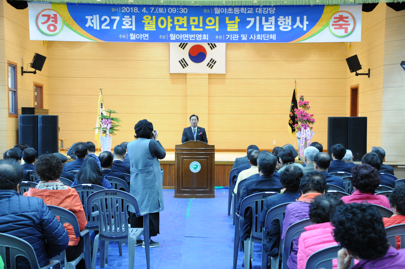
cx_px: 202
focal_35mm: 48
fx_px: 539
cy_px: 134
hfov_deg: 41.2
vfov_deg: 28.0
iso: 1000
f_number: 4
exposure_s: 1/40
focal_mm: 32
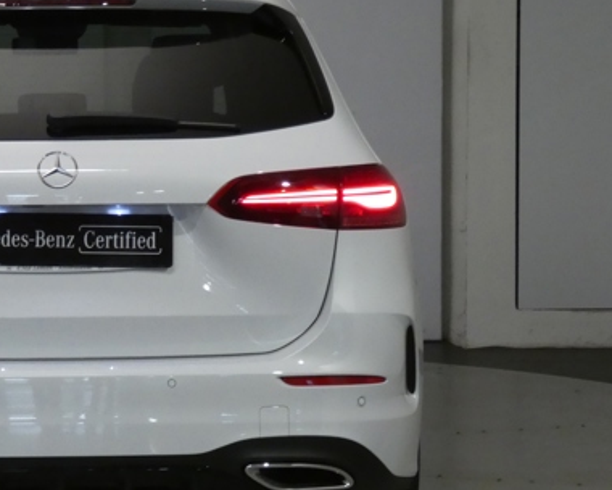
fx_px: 2047
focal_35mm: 113
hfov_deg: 16.8
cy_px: 206
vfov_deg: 13.6
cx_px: 60
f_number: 4
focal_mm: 9.9
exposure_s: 1/80
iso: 640
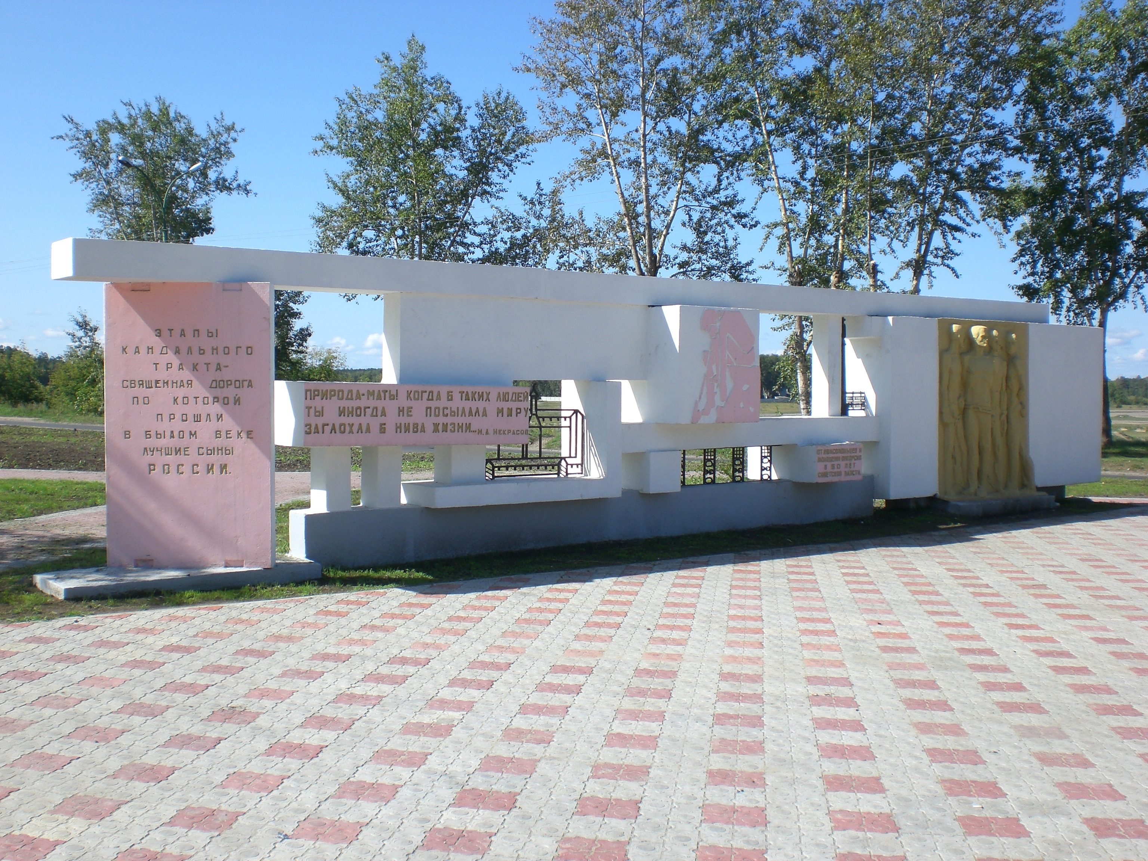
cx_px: 574
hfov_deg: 49.0
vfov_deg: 37.7
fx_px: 1260
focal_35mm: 38
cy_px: 430
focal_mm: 6.3
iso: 50
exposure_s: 1/400
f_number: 4.4
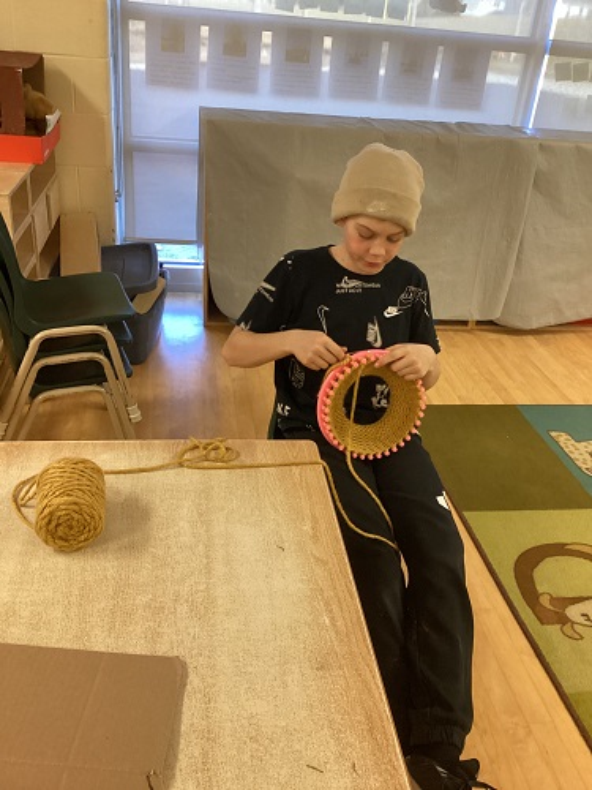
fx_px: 707
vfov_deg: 58.4
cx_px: 296
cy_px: 395
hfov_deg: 45.4
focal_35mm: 31
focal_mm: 3.3
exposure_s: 1/60
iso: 320
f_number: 2.4
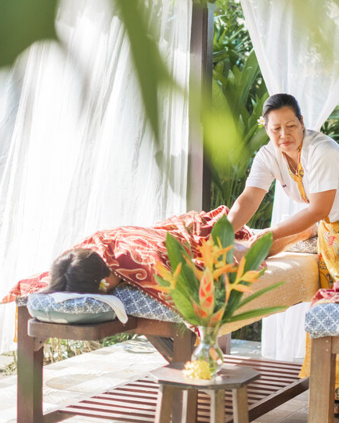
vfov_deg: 20.8
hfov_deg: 16.5
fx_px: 1153
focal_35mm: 92
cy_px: 226
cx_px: 294
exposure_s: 1/2000
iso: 400
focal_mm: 35
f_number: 1.4
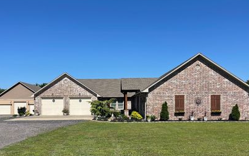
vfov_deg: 37.8
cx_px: 114
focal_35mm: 33
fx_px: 224
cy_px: 107
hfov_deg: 58.1
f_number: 1.6
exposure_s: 1/4348
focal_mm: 5.1
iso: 32
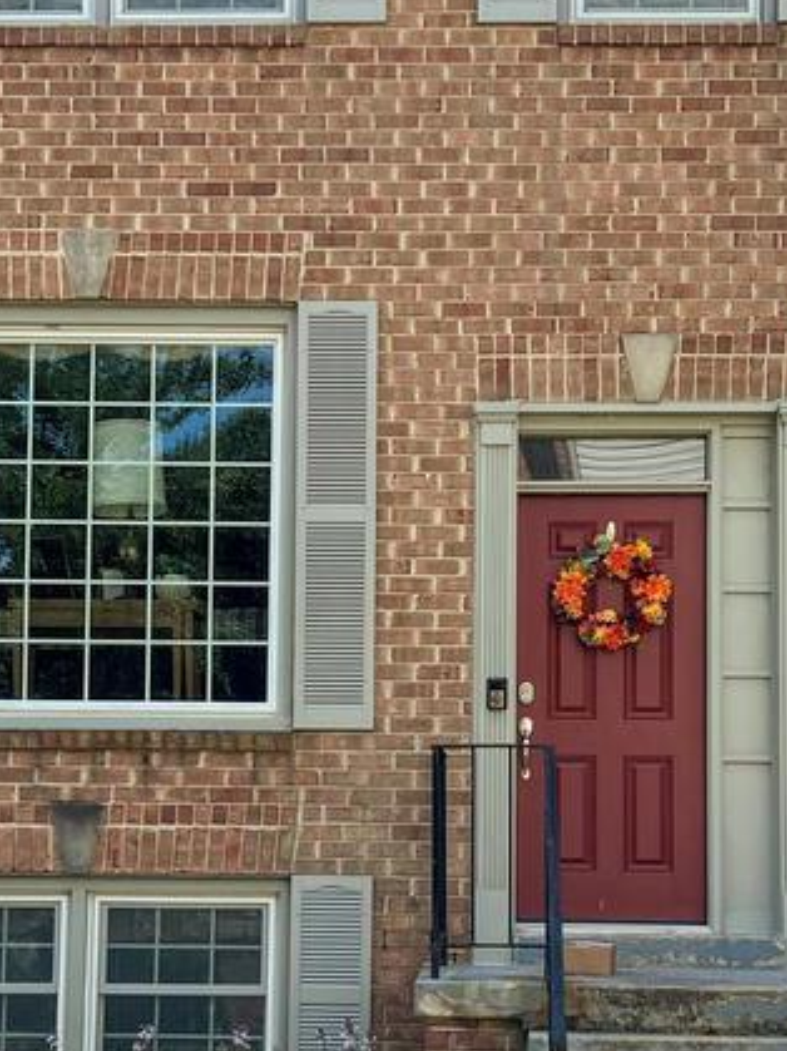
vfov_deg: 28.8
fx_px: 2032
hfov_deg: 21.9
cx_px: 429
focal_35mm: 67
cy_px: 685
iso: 50
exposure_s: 1/1972
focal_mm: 5.7
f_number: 1.5
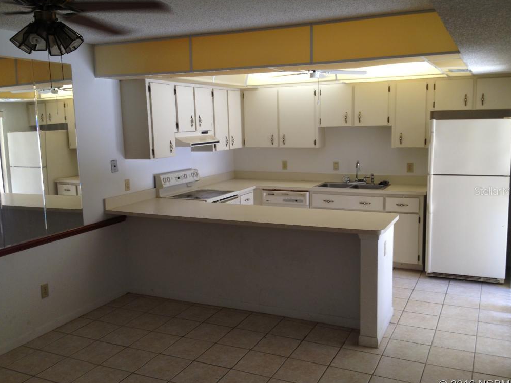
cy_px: 191
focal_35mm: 36
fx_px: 531
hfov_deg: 51.4
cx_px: 260
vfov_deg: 39.7
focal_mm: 4.28
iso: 50
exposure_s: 1/40
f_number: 2.4
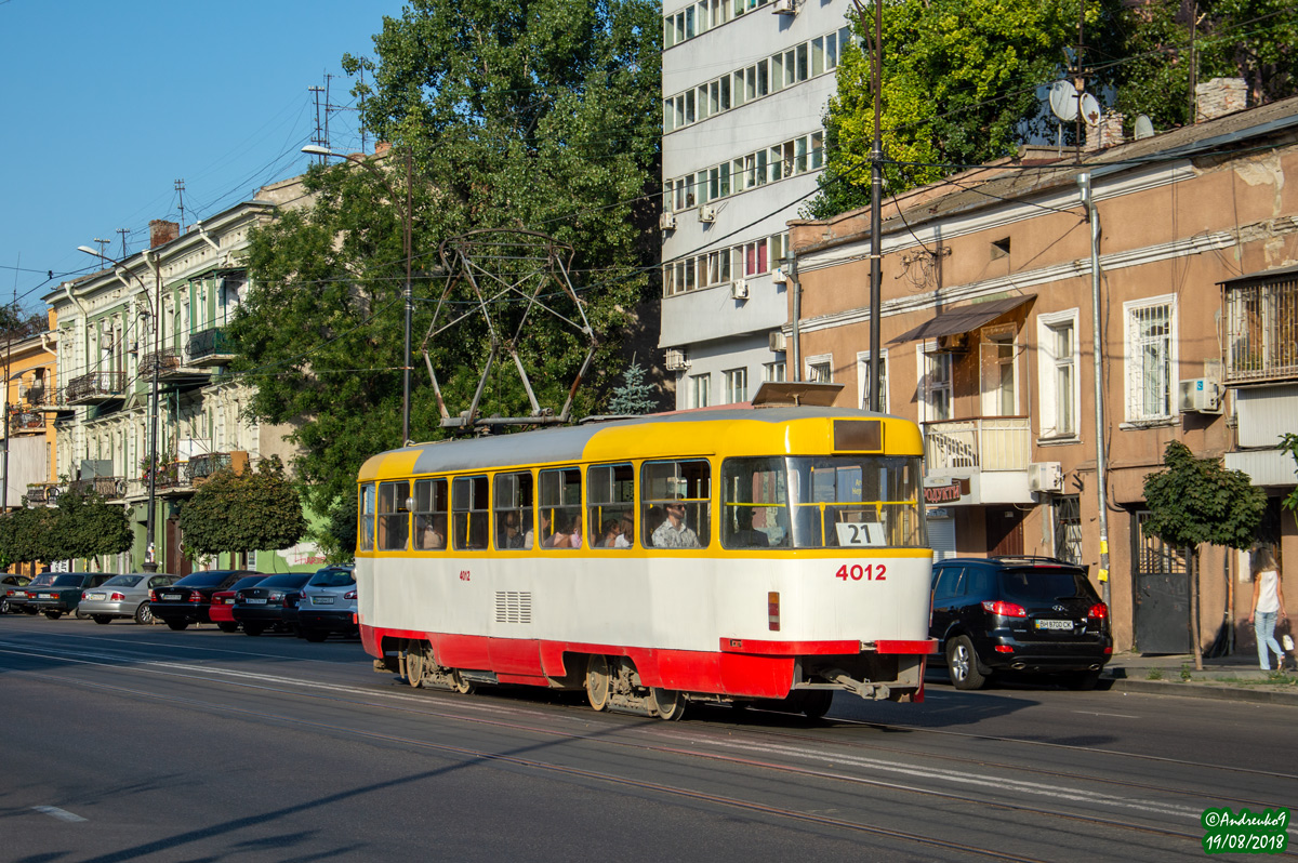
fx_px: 2432
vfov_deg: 20.1
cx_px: 649
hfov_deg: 29.9
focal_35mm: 68
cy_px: 432
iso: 100
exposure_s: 1/500
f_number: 7.1
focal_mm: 45
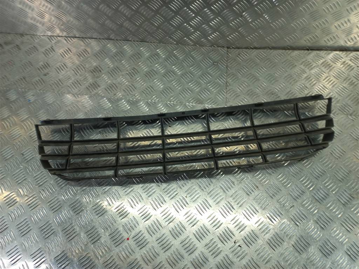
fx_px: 259
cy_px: 134
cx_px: 180
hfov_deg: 69.4
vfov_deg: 54.9
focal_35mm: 25
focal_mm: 4.6
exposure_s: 1/50
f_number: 1.8
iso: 40
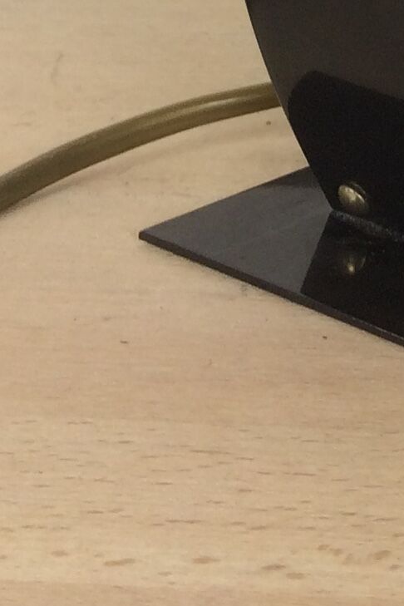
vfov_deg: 13.0
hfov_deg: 9.8
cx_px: 645
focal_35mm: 135
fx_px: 2272
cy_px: -653
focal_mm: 4.15
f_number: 2.2
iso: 40
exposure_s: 1/50
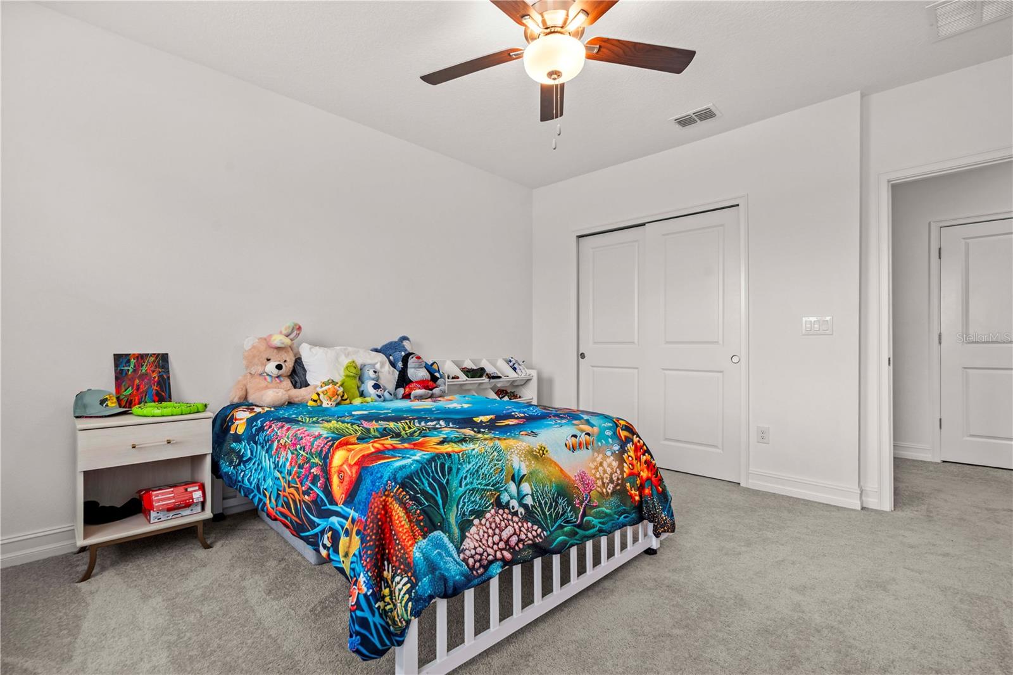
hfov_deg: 96.7
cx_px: 506
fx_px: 450
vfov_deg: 73.7
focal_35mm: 16
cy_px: 338
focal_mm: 16
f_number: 8
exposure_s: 1/4
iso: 250
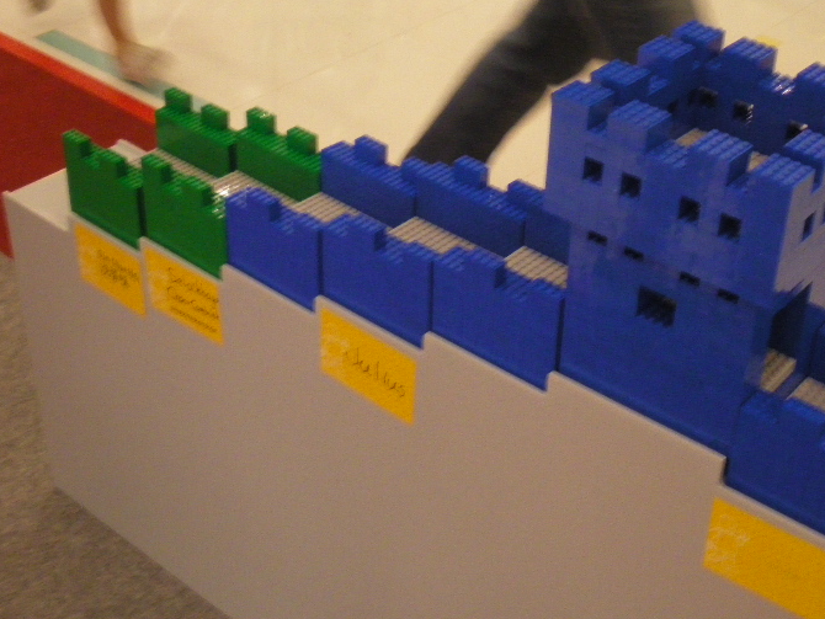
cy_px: 245
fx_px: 1311
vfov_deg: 26.5
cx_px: 584
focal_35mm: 55
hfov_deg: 34.4
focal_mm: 6.3
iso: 400
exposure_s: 1/50
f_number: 3.5
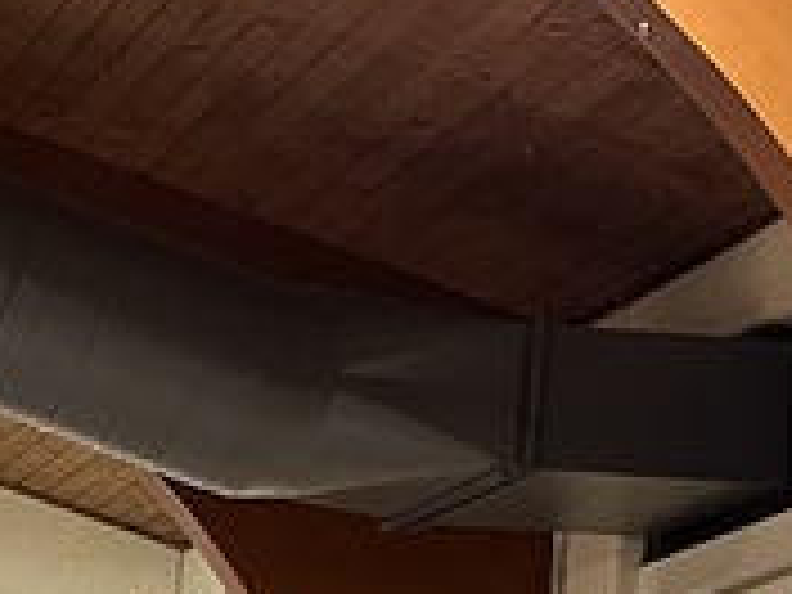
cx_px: -554
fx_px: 3455
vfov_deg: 8.7
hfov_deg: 12.2
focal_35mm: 151
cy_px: 1521
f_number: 1.6
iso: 250
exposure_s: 1/60
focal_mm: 5.1
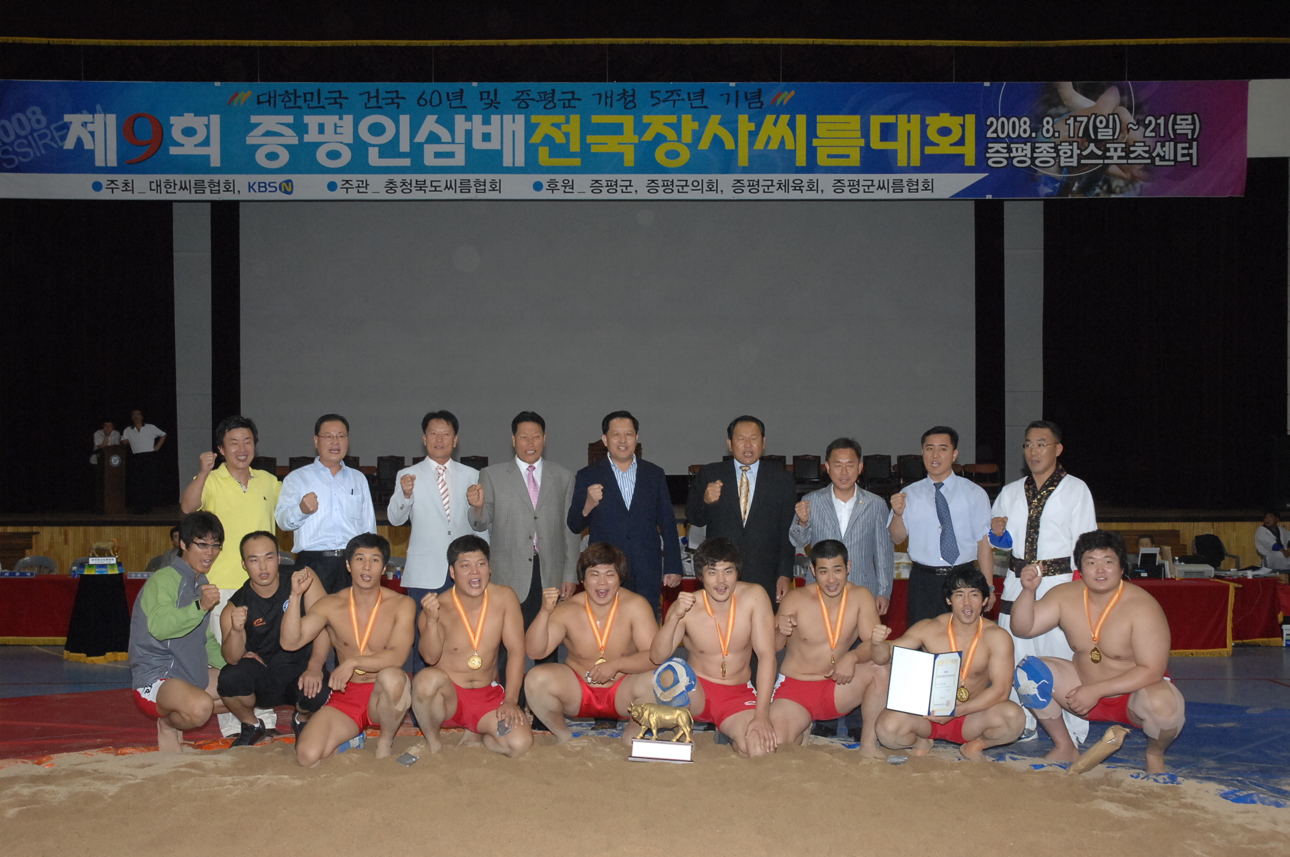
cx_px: 645
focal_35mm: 40
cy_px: 428
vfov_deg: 32.9
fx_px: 1449
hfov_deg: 48.0
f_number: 6.7
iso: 800
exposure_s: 1/60
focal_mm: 27
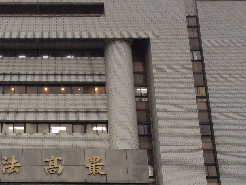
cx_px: 42
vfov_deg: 20.4
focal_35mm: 72
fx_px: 512
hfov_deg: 26.4
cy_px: 105
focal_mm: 4.12
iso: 50
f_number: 2.2
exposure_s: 1/60
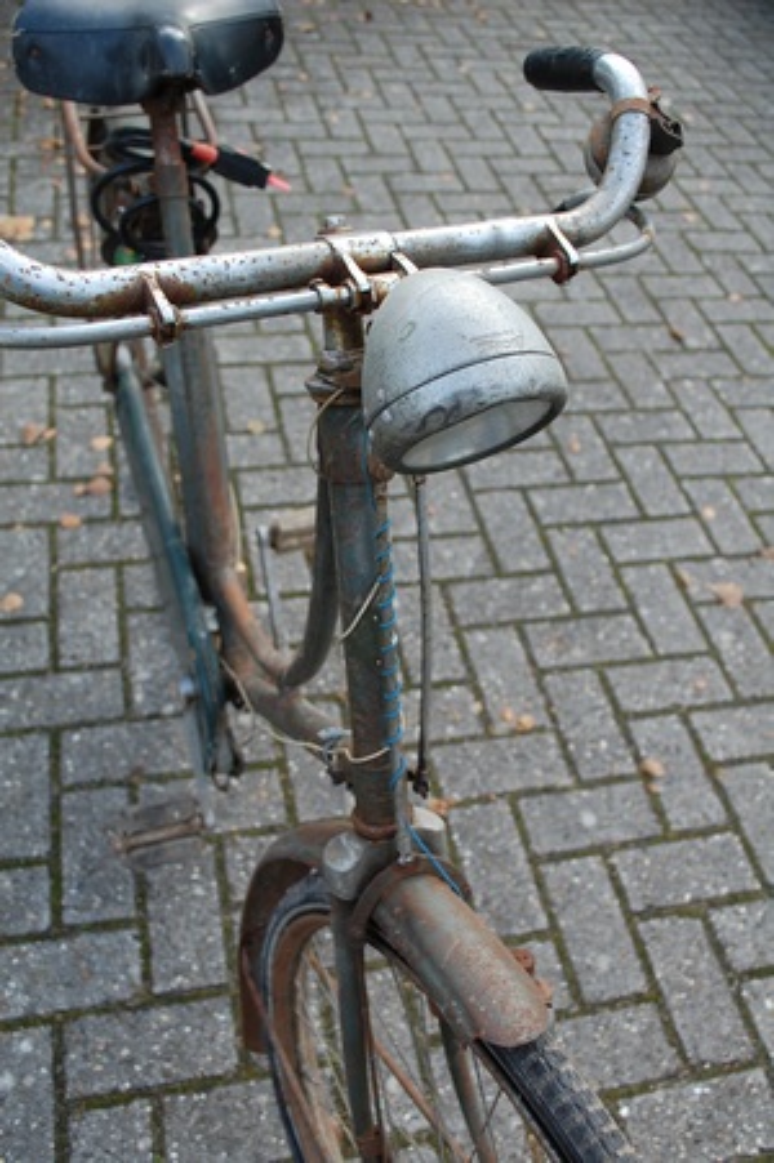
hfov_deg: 39.9
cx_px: 387
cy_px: 582
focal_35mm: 33
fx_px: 1066
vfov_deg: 57.3
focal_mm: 22
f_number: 5.6
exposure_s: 1/125
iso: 200
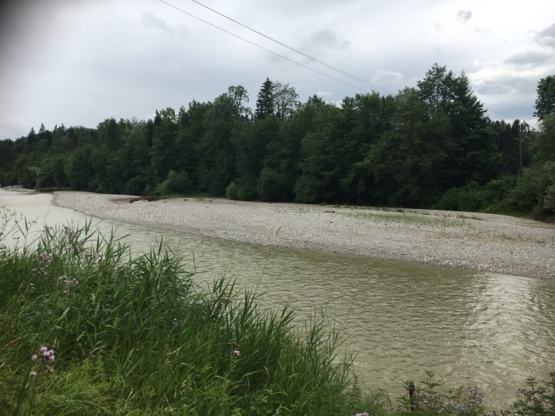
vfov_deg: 48.2
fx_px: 465
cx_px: 278
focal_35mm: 29
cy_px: 208
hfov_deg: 61.7
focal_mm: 4.15
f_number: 2.2
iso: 25
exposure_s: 1/1832
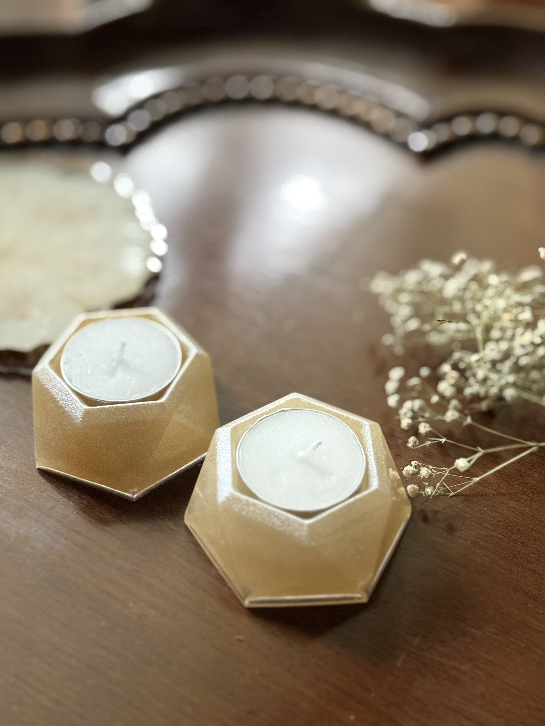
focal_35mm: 48
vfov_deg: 39.7
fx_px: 1008
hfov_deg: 30.3
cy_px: 363
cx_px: 272
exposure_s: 1/43
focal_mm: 6.76
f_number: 1.78
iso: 250
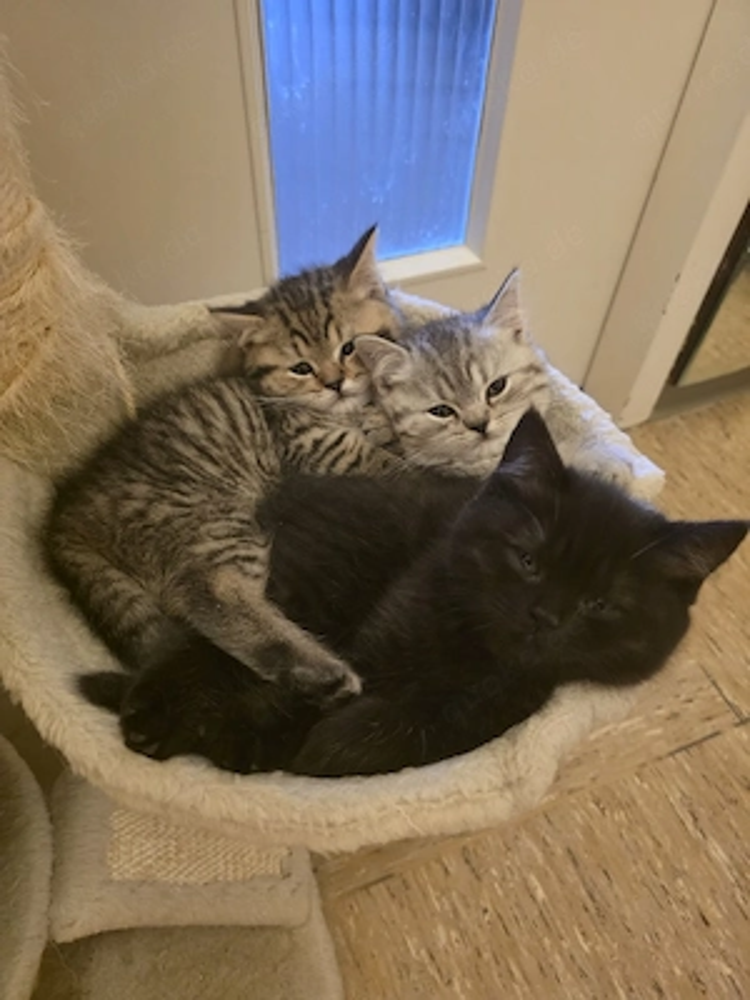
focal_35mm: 23
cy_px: 500
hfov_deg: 58.9
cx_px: 375
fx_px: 664
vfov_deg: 73.9
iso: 1250
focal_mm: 6.3
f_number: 1.7
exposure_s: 1/25.1
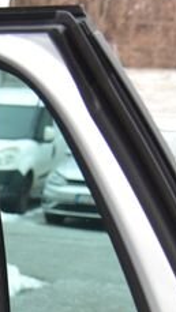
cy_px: 424
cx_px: -383
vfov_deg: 12.6
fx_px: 1359
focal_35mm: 164
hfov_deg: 6.6
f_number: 4.5
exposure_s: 1/80
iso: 500
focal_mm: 35
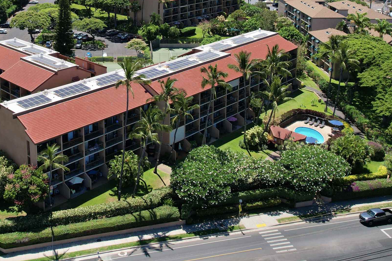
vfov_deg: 30.1
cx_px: 114
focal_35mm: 42
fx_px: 457
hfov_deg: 45.3
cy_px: 12
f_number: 2.8
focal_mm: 8.38
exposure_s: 1/2000
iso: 100
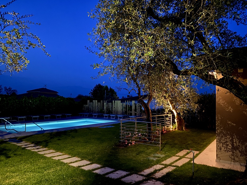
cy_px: 95
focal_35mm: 27
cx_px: 121
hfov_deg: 65.3
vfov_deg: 51.4
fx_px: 193
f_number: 1.8
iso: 640
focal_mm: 4.25
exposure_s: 1/4
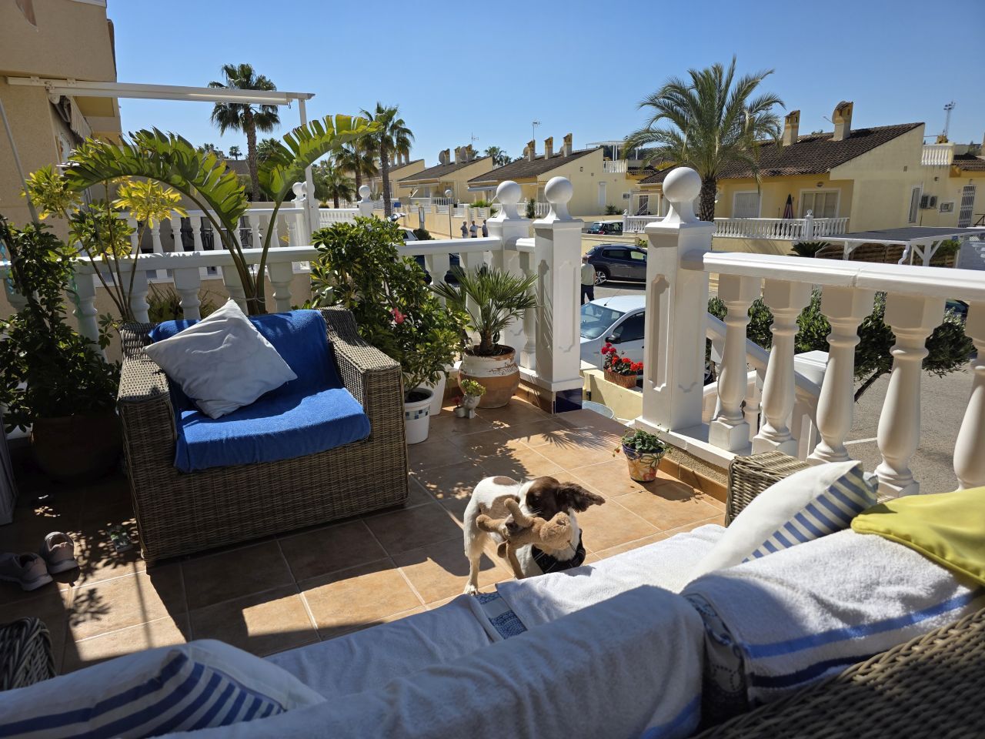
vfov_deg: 58.9
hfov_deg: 73.9
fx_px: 654
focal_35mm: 23
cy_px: 370
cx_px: 492
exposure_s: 1/7626
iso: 80
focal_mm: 6.3
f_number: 1.7
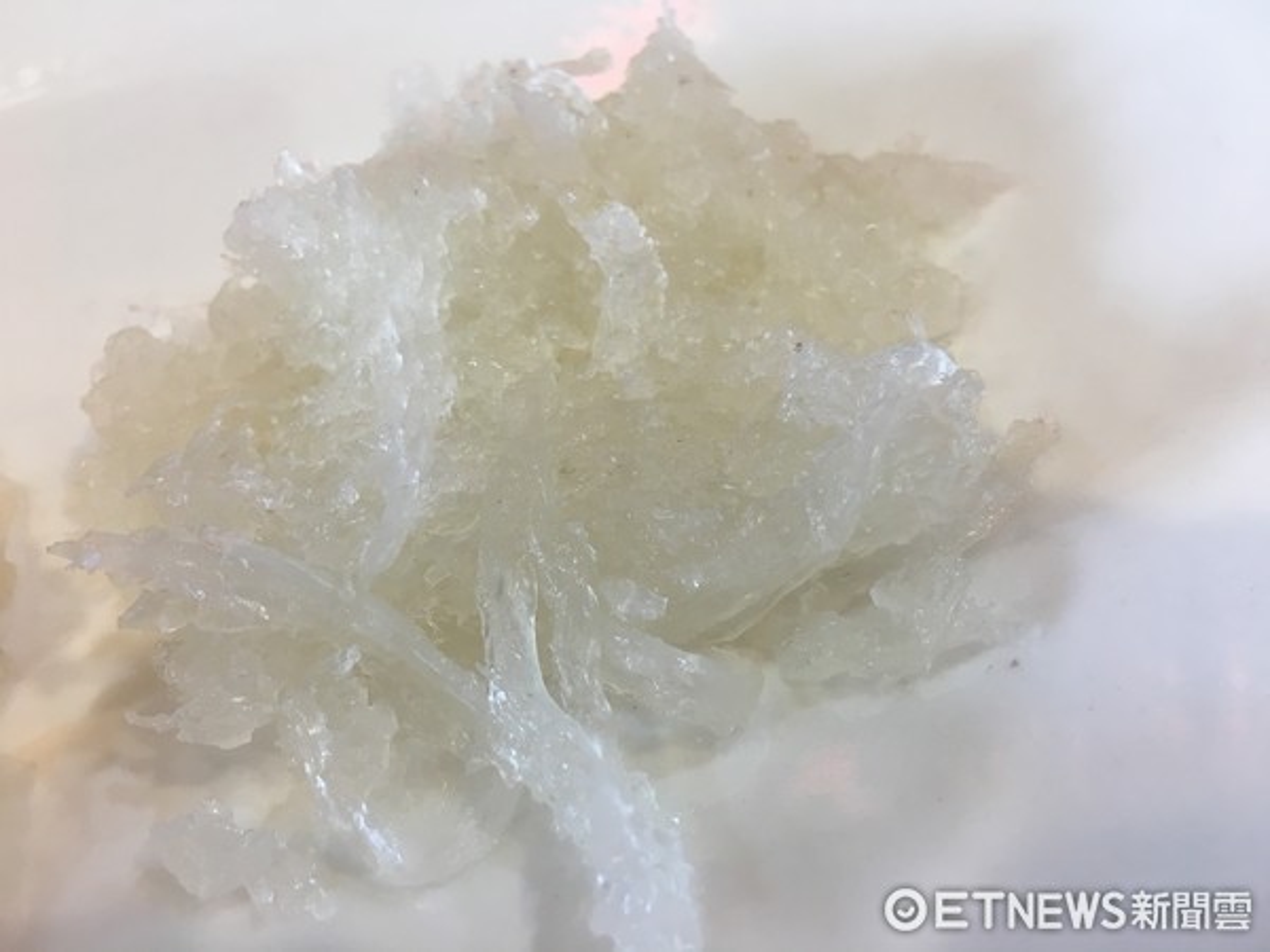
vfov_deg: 48.2
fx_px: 1064
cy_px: 476
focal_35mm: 29
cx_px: 635
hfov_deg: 61.7
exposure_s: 1/30
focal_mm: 4.15
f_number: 2.2
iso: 64
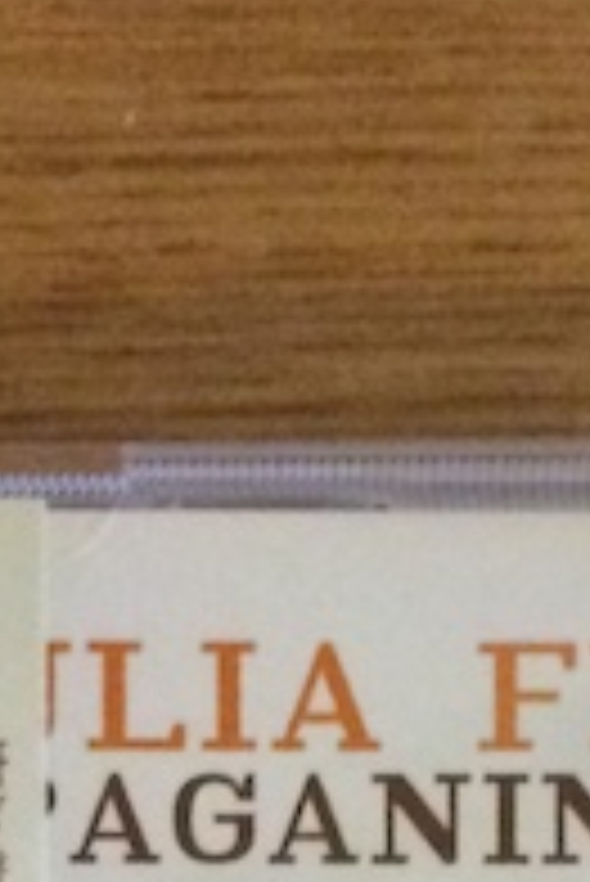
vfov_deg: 11.5
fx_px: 4000
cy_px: 1688
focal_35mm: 163
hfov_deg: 8.4
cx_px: 667
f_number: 2.2
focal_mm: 4.12
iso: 320
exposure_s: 1/17
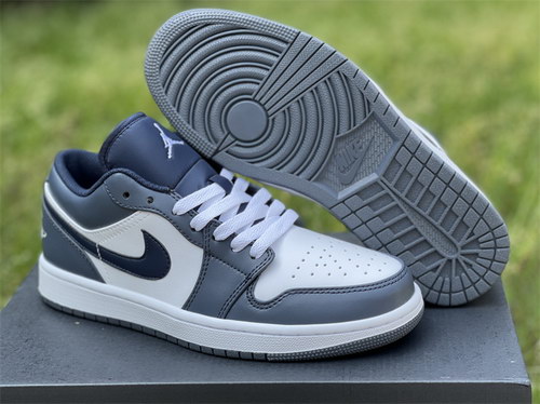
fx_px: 997
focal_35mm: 64
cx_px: 270
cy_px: 202
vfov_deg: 22.9
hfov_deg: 30.3
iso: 25
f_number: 2.2
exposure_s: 1/214
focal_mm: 7.5
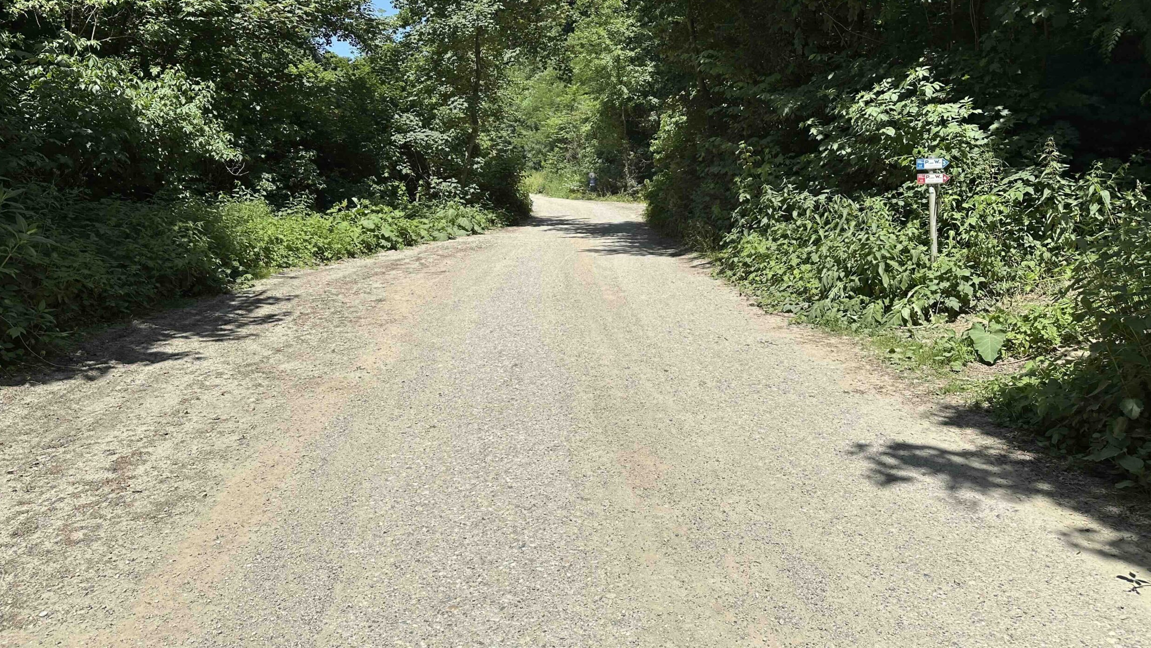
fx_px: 824
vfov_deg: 42.2
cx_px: 584
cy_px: 203
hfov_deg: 69.9
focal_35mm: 27
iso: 80
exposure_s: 1/4762
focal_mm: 6.86
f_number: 1.78
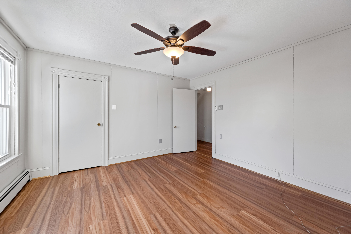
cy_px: 117
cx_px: 176
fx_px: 127
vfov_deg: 85.4
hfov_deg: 108.3
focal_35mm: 13
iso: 500
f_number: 8
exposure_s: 1/13
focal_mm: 8.9
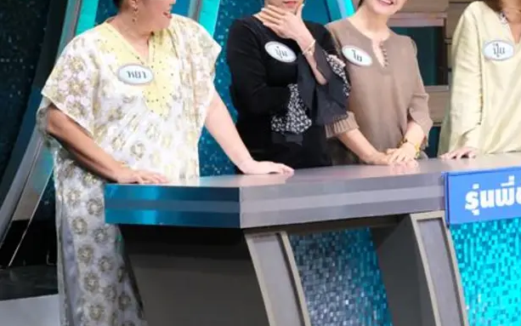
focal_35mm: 145
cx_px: 331
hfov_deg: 14.4
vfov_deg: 9.0
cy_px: 115
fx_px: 2059
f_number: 11
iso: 12800
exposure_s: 1/250
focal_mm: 74.4
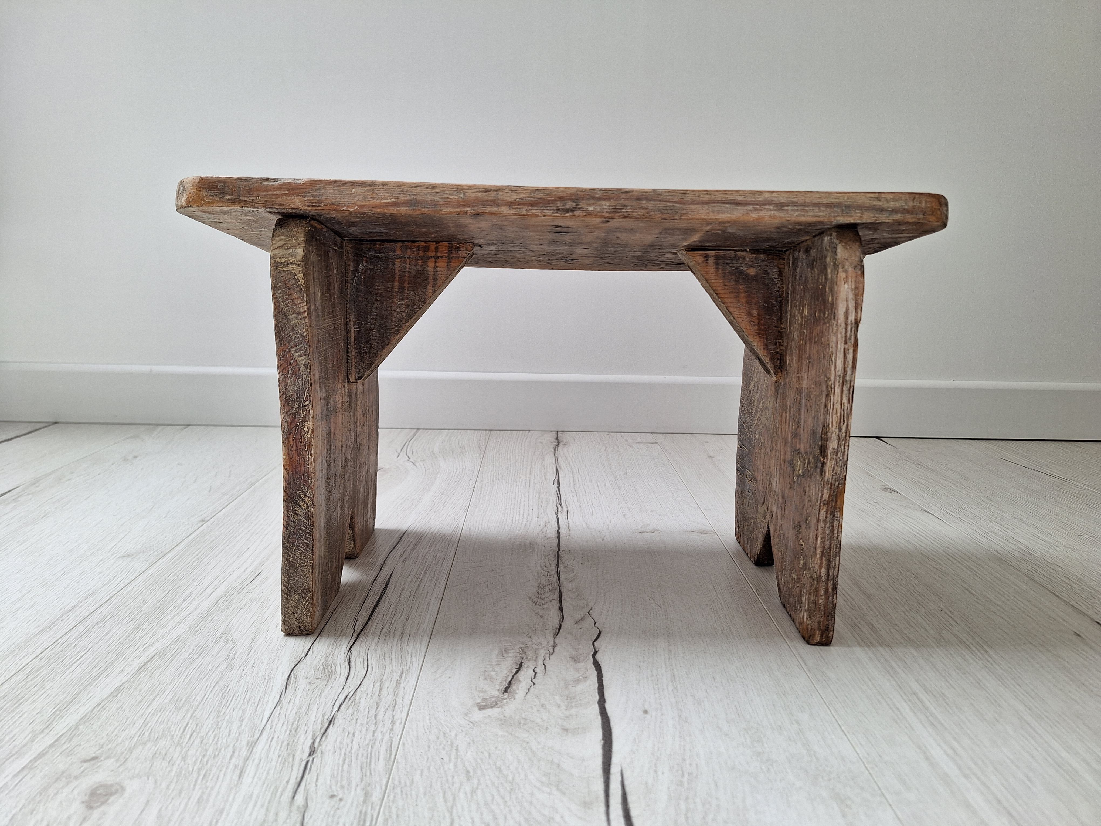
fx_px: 732
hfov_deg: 73.9
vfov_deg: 58.9
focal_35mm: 23
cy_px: 413
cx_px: 550
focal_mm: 5.54
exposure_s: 1/50
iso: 64
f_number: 1.8
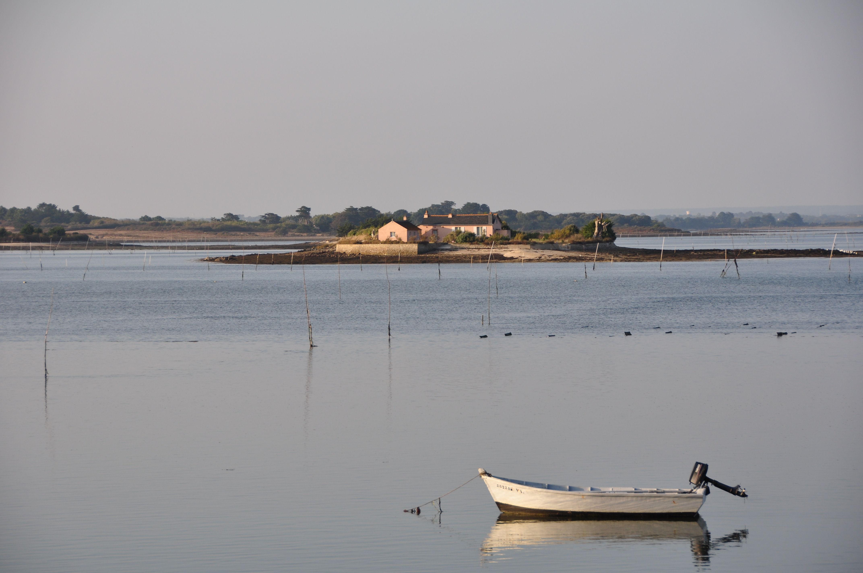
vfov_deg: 10.1
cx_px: 432
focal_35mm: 135
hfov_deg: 15.2
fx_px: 3232
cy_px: 286
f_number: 6.3
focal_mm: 90
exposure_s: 1/500
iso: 200
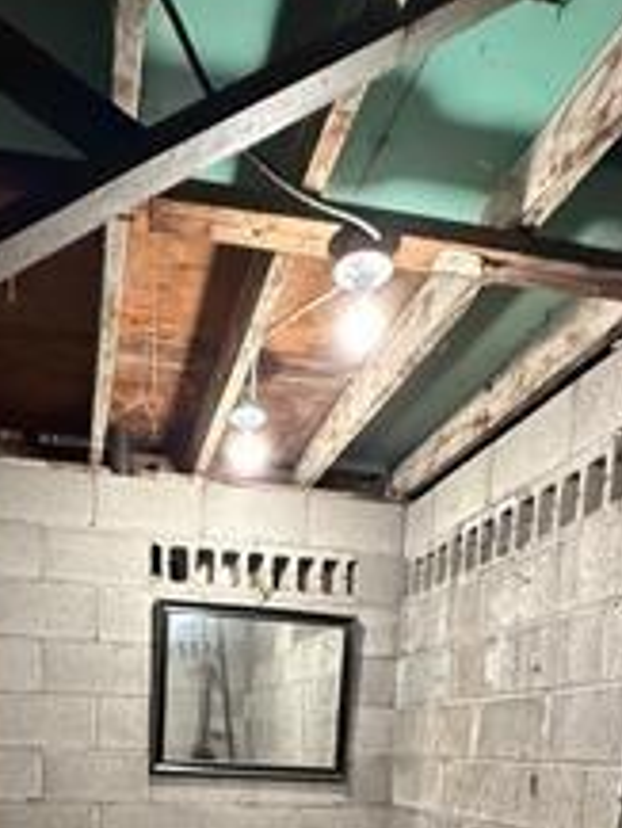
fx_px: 742
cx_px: 225
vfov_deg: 46.6
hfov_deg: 45.0
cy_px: 862
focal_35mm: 31
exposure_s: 1/60
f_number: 2.2
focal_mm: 2.22
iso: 800
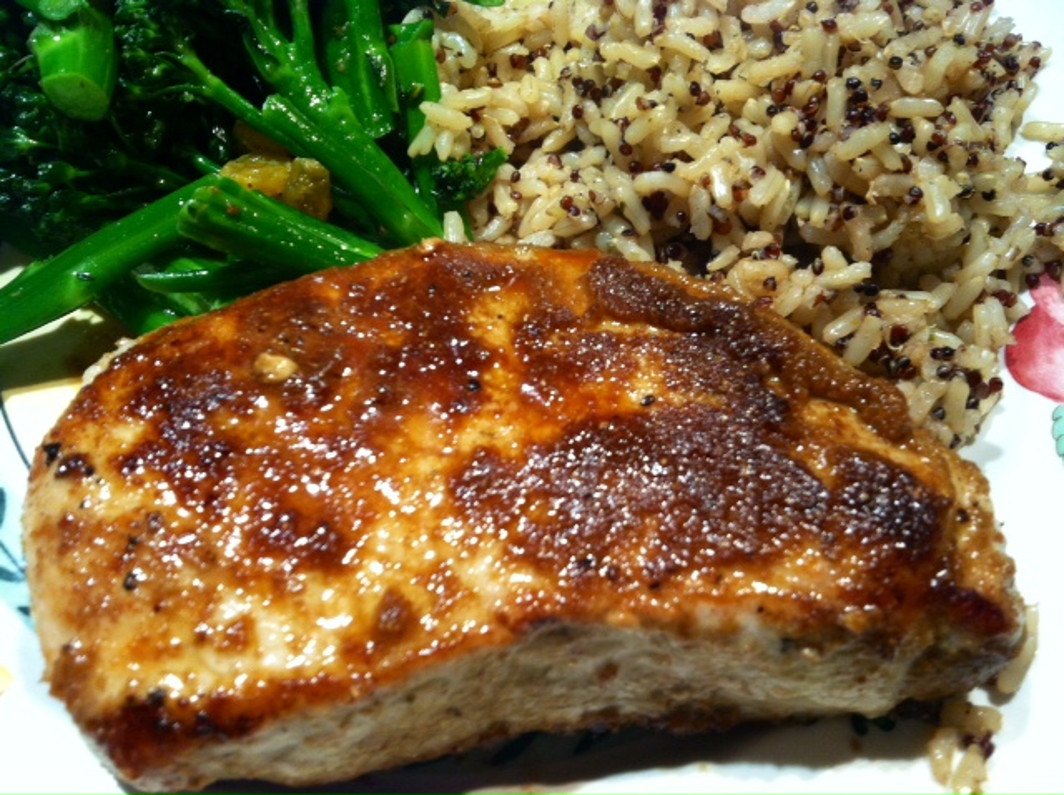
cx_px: 532
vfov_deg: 40.6
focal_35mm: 35
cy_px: 398
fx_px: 1074
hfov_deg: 52.7
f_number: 2.8
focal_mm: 3.85
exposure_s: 1/15
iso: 125
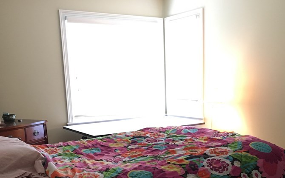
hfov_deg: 42.6
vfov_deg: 26.6
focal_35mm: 47
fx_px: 365
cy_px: 156
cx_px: 157
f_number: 2.2
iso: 160
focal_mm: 4.15
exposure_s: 1/30
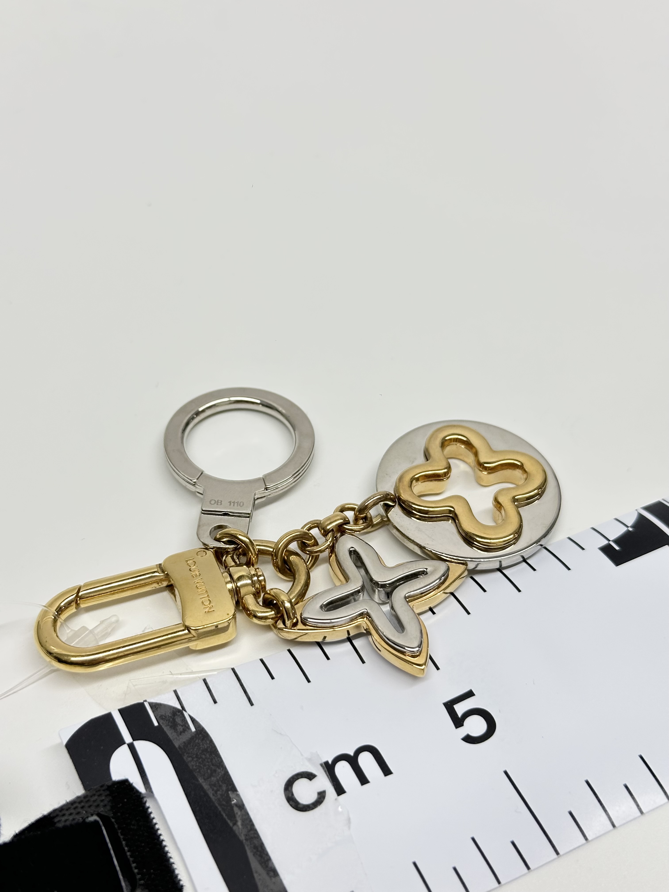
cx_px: 334
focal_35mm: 48
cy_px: 446
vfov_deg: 39.7
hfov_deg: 30.3
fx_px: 1237
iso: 50
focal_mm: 6.86
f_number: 1.78
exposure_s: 1/56
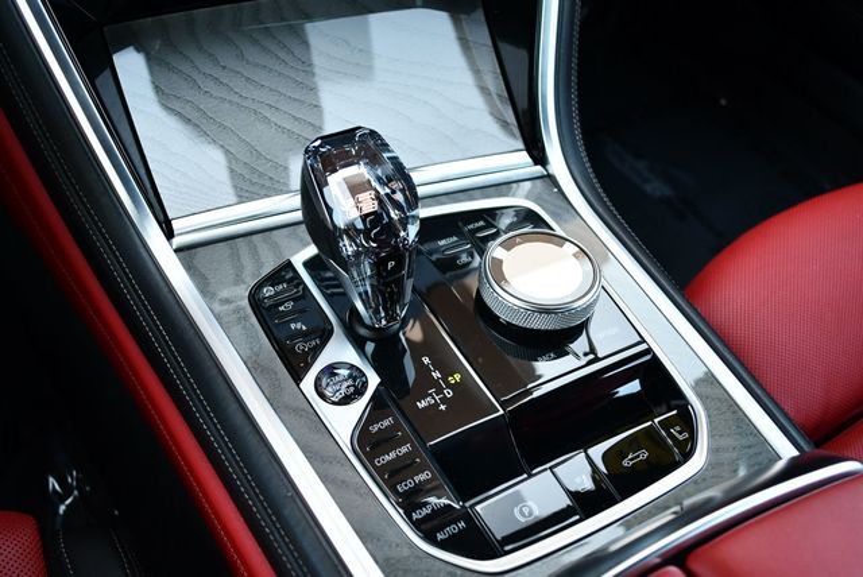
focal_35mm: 36
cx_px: 432
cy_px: 288
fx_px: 864
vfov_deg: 36.9
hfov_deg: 53.1
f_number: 3.5
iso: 800
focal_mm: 18
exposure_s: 1/200
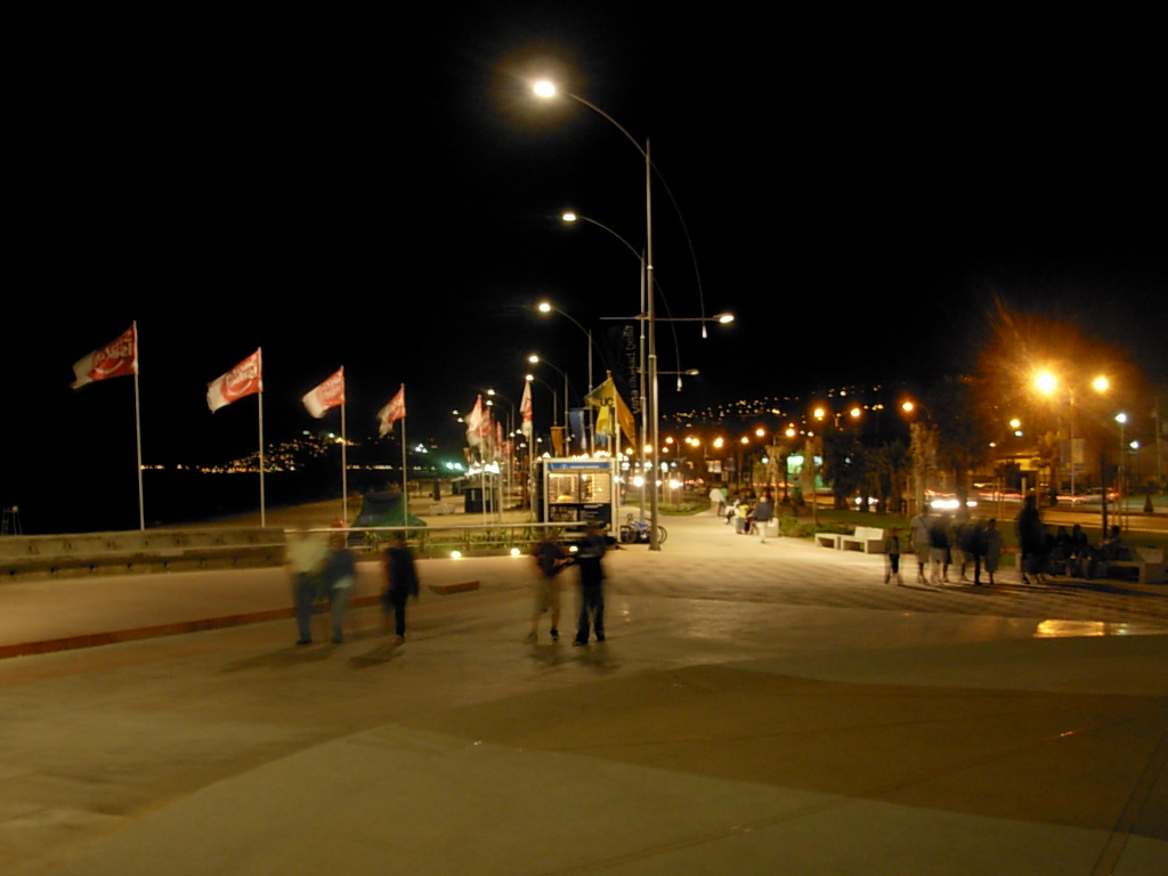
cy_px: 438
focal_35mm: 38
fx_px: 1282
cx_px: 584
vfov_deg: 37.7
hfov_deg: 49.0
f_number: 2.9
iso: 109
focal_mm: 6.3
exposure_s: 1/2
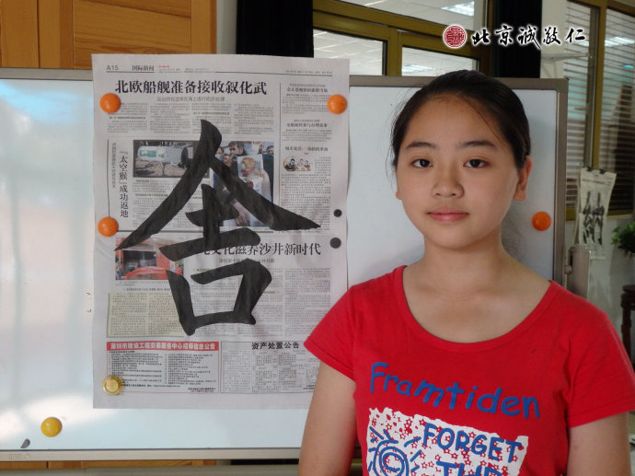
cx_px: 318
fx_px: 678
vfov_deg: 38.6
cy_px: 238
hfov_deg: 50.2
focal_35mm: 37
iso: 500
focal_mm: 6.6
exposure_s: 1/60
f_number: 3.6
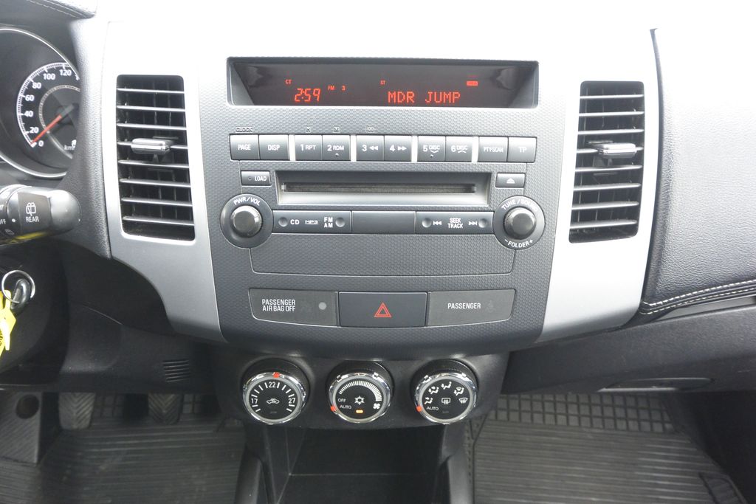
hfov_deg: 67.4
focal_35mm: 27
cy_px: 252
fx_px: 567
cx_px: 378
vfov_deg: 47.9
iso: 800
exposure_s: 1/50
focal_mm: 10
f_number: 3.5
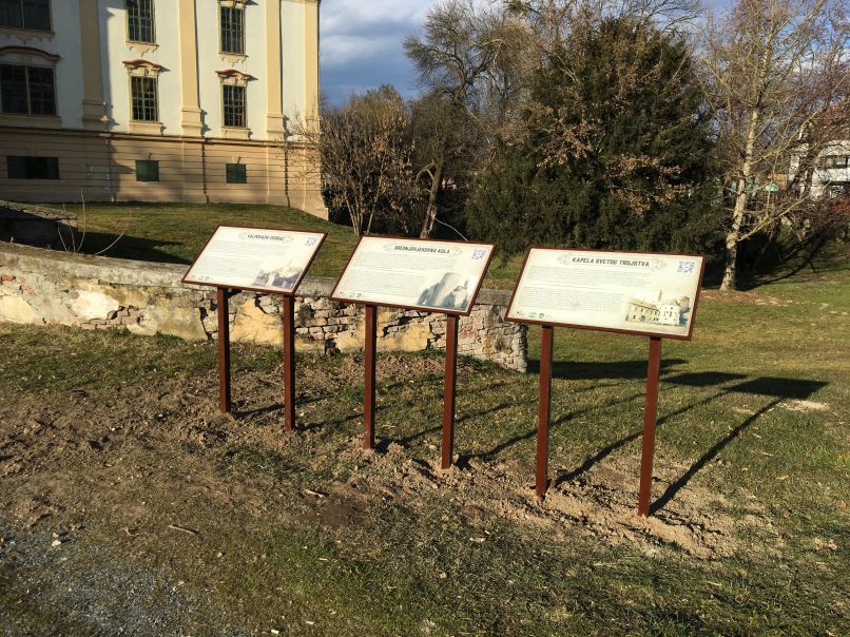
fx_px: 712
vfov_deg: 48.2
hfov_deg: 61.7
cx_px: 425
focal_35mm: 29
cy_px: 318
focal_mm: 4.15
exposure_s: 1/1709
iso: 25
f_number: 2.2
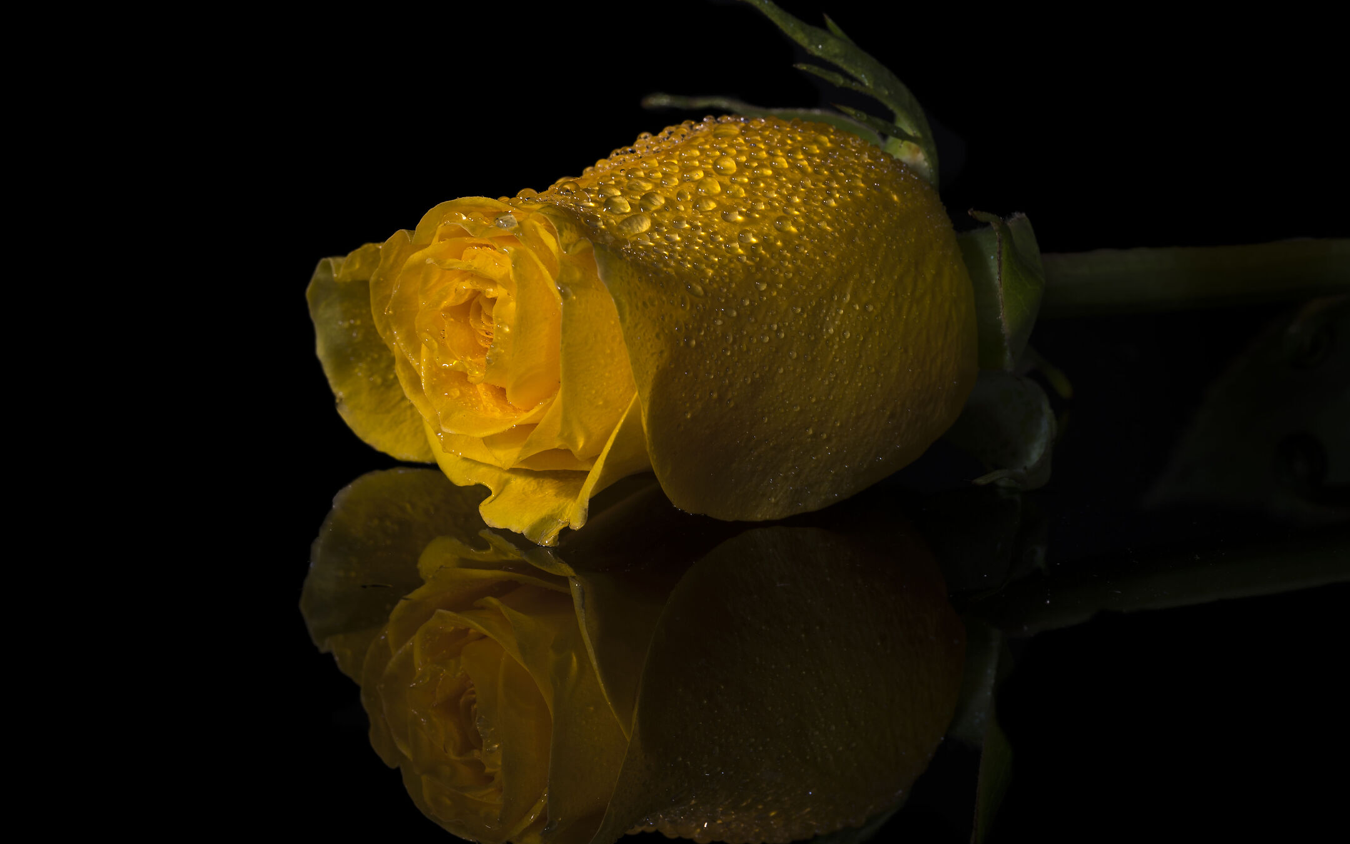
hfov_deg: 17.5
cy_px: 402
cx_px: 605
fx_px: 4378
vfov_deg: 11.0
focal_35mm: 119
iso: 100
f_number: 13
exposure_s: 8
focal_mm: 105
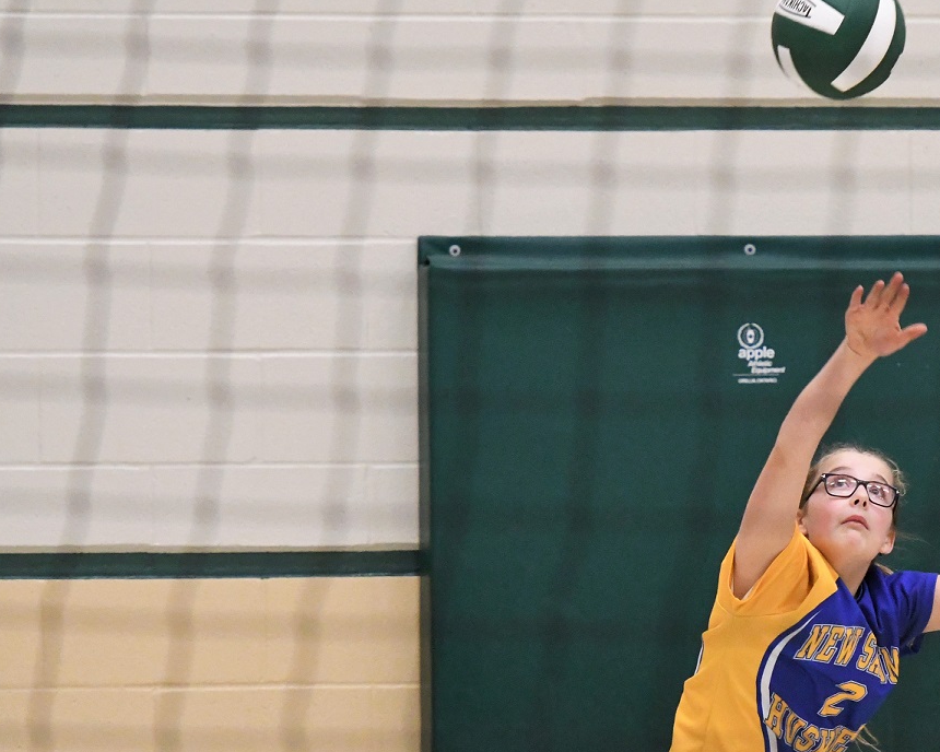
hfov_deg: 4.7
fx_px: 11323
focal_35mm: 407
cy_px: 522
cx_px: 794
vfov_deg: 3.8
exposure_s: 1/1000
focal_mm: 170
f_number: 2.8
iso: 8000
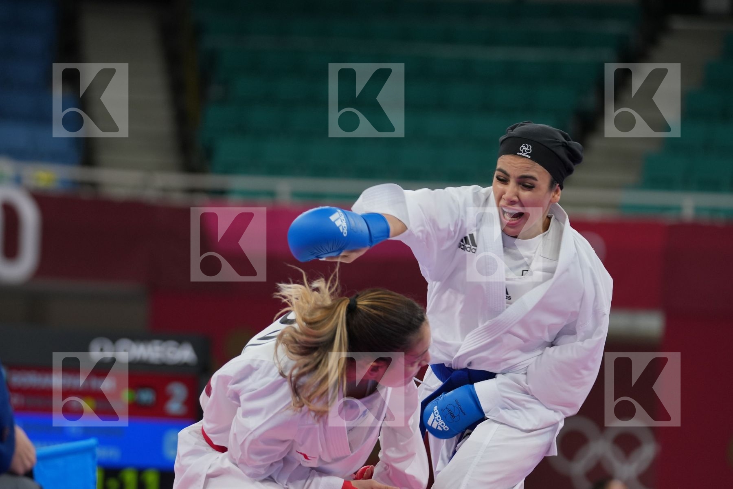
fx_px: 4113
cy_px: 244
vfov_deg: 6.8
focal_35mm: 202
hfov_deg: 10.2
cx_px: 366
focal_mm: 135
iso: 640
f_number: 2.8
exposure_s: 1/1000
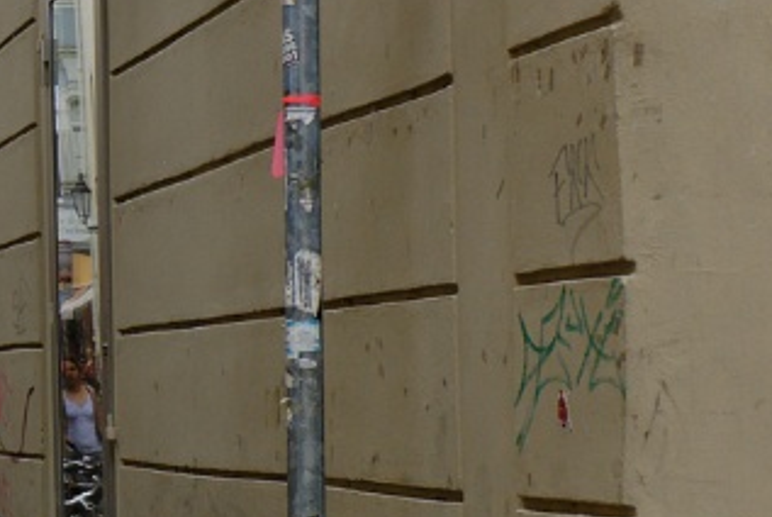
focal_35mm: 150
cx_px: -638
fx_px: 3220
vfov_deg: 9.2
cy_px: 224
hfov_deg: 12.4
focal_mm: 24
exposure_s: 1/80
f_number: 8
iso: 100
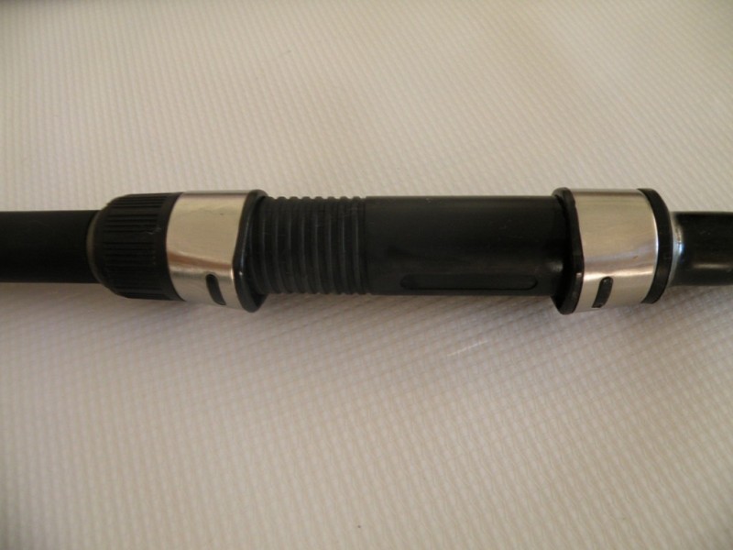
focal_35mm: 27
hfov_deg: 65.3
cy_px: 275
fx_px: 572
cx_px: 366
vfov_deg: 51.4
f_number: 2.8
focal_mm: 4.7
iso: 133
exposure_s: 1/8
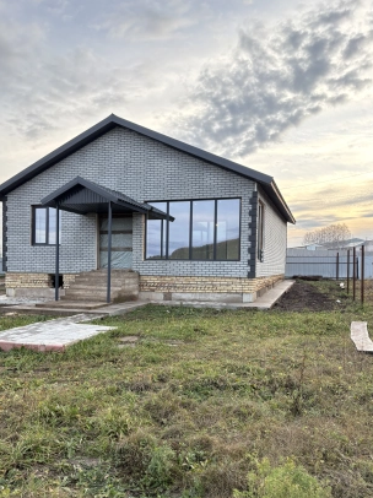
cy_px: 266
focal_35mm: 30
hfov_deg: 46.7
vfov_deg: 59.9
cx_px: 164
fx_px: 431
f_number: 1.6
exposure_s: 1/228
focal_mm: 5.96
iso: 80
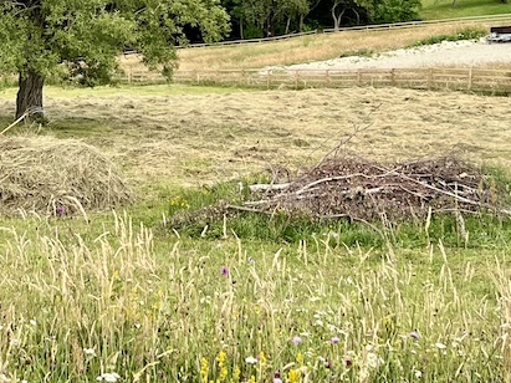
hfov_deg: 23.5
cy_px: -31
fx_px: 1195
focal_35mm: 81
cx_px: 61
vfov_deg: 17.6
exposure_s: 1/2994
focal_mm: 5.7
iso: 50
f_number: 1.5
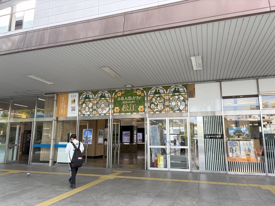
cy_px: 103
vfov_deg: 53.1
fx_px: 207
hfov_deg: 67.3
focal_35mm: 26
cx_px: 138
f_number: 1.6
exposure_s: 1/379
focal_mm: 5.96
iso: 50
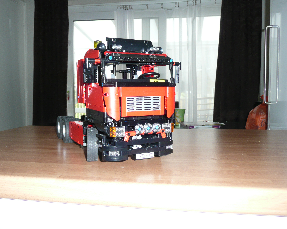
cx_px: 136
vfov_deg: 43.4
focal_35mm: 34
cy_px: 113
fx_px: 289
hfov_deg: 52.8
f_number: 3.5
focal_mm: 5.2
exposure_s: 1/30
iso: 125
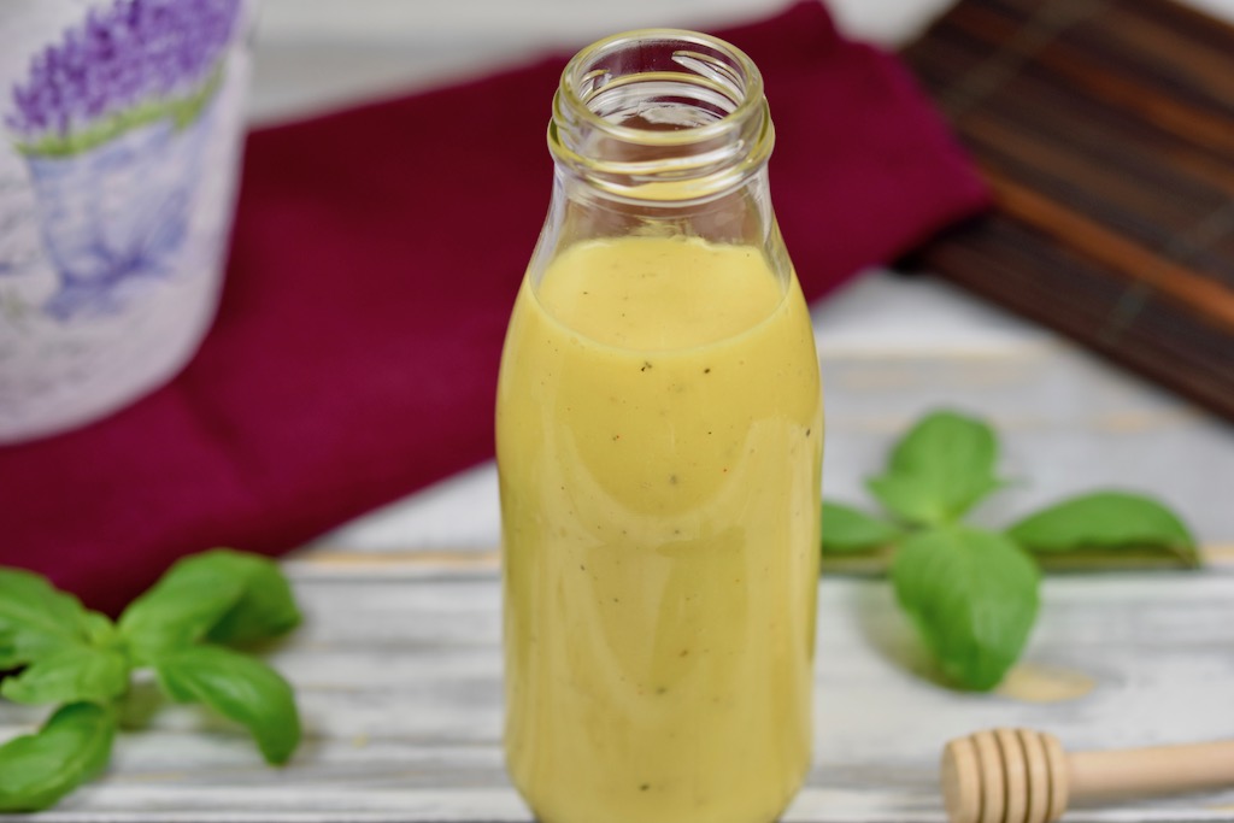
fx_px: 5399
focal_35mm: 158
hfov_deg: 13.0
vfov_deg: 8.7
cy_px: 412
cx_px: 617
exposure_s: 1/80
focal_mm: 105
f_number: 4.5
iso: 400
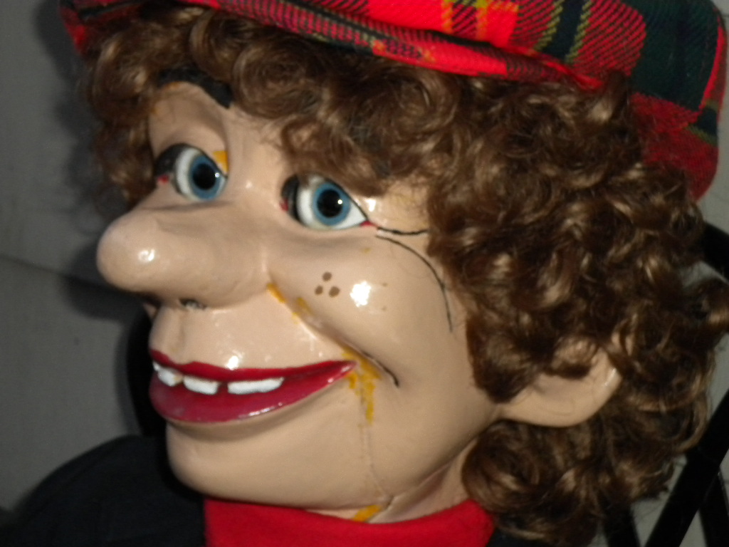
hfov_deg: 18.7
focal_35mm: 105
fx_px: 2211
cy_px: 274
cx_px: 364
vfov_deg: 14.1
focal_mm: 18.9
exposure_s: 1/60
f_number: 5.9
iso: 400
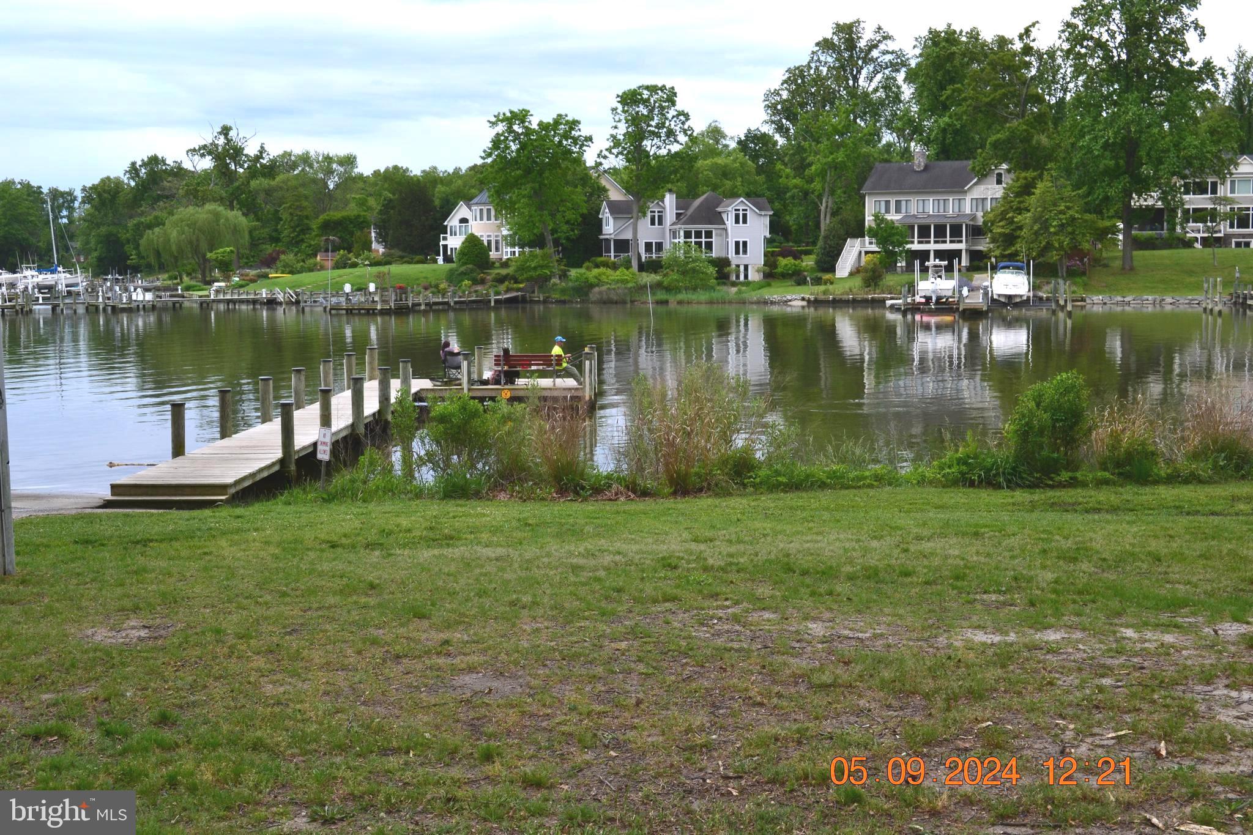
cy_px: 418
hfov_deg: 43.6
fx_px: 1566
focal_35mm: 45
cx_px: 626
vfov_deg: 29.9
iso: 400
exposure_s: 1/320
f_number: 10
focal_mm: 30
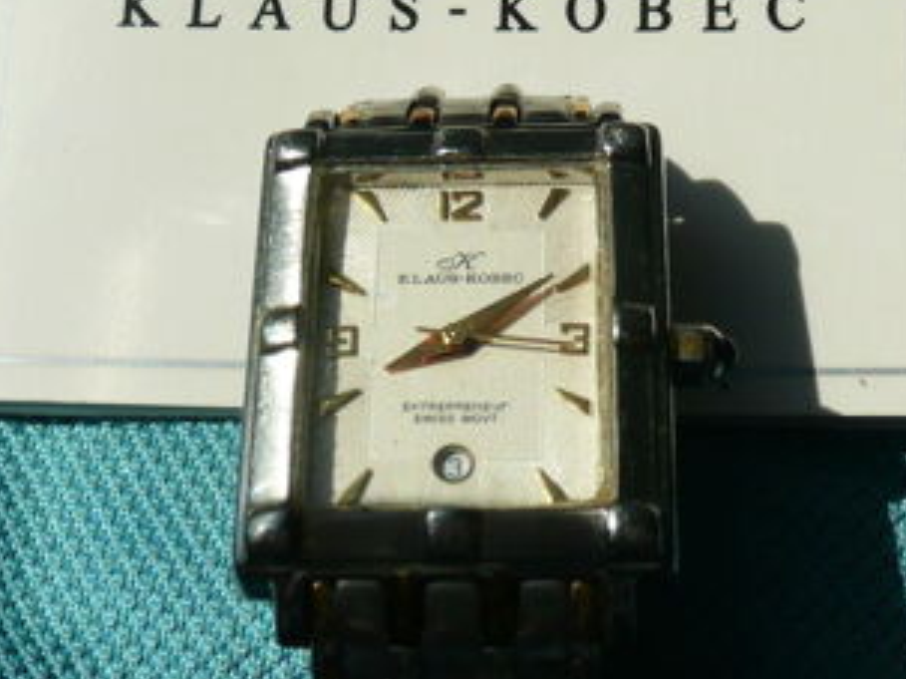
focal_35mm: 76
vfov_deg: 19.4
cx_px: 493
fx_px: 1988
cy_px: 308
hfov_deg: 25.7
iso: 100
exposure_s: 1/400
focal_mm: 6.5
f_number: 9
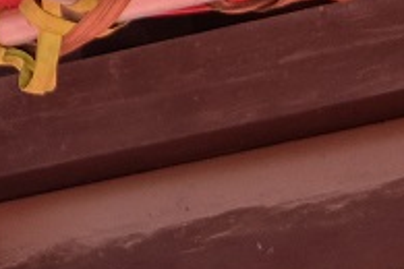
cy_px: 834
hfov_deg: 3.6
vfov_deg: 2.4
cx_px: 667
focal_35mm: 576
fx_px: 6463
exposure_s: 1/85
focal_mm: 50
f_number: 5.6
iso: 400
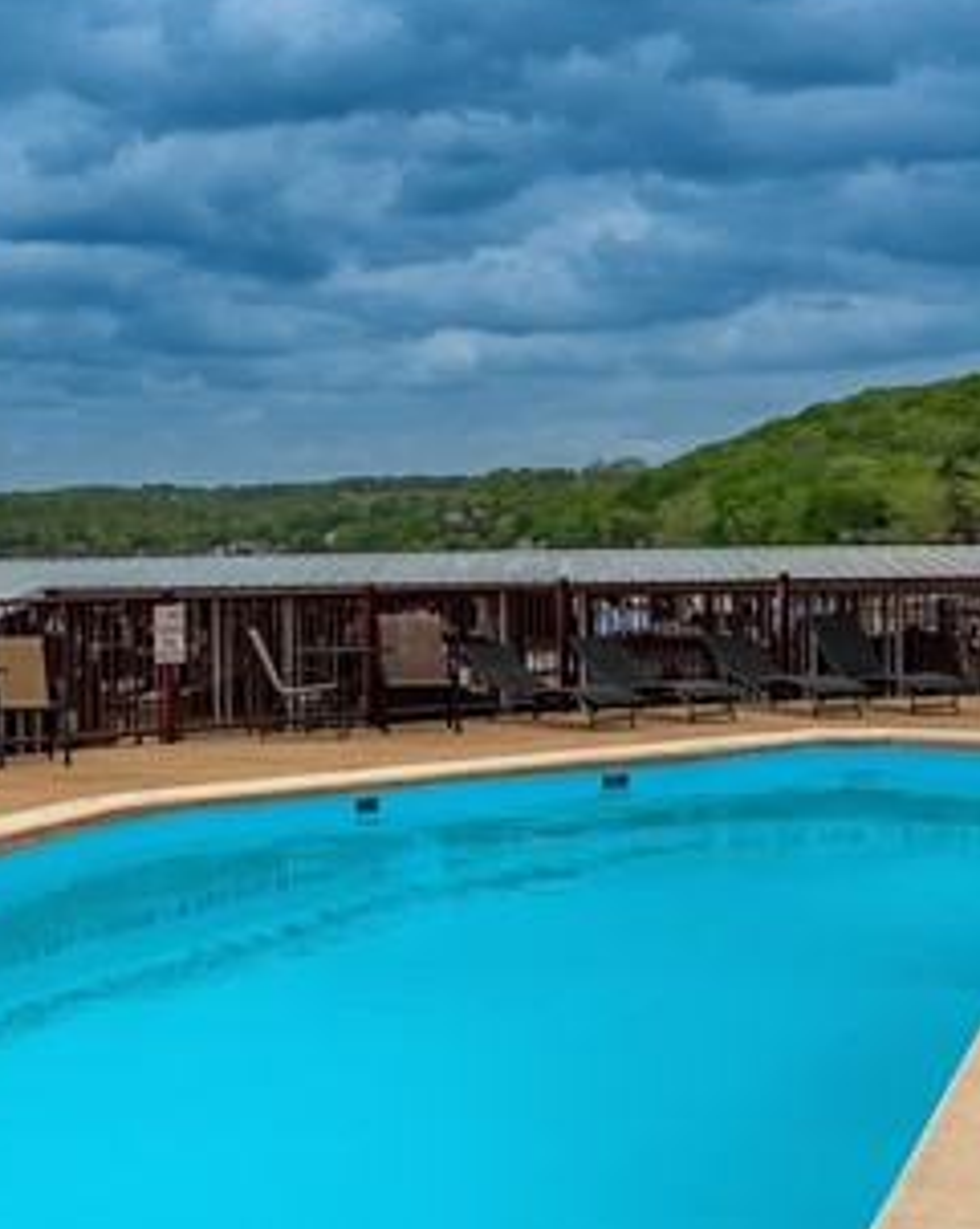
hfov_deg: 26.6
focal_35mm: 54
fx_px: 1961
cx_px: 8
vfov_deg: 34.8
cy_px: 572
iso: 320
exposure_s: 1/4000
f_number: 8
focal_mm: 16
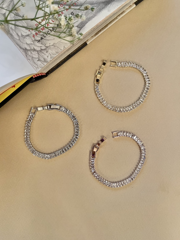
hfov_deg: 51.3
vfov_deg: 65.3
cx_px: 88
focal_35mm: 27
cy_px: 121
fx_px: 187
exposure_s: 1/50
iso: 250
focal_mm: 5.1
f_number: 1.6
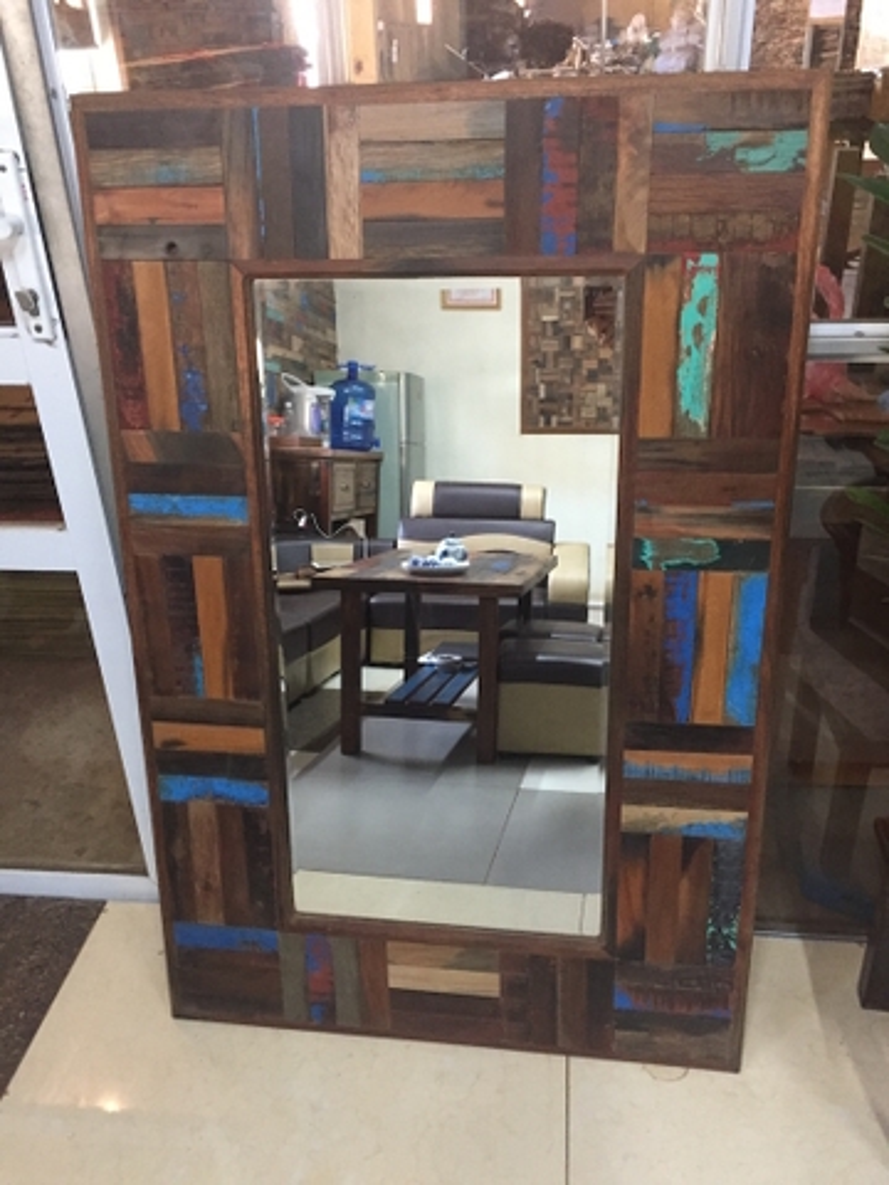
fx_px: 993
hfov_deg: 48.2
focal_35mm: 29
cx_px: 444
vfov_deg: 61.7
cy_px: 592
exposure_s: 1/25
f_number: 2.2
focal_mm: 4.15
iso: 250
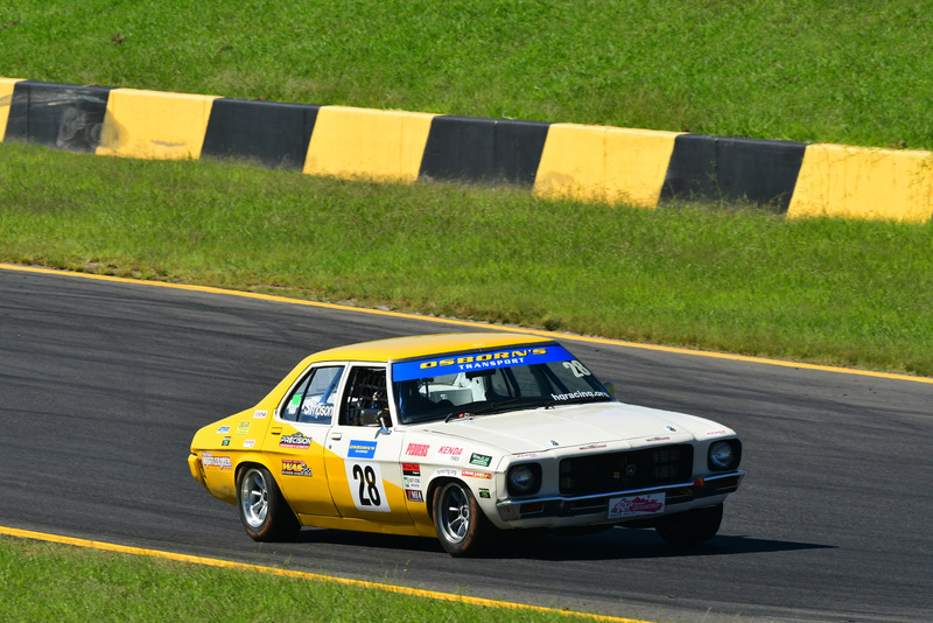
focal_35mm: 465
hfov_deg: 4.4
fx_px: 12055
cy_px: 312
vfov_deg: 3.0
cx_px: 466
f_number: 13
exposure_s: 1/640
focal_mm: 310
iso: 500
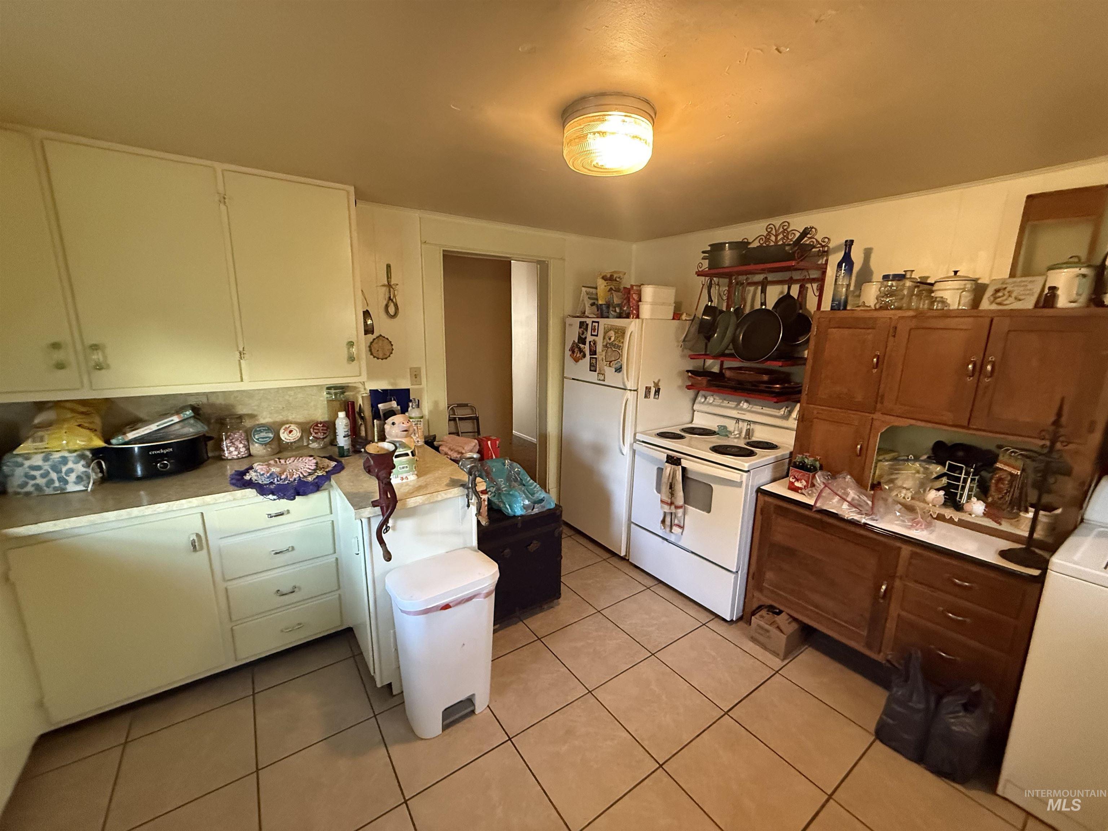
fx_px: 448
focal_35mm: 14
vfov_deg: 85.7
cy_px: 416
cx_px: 554
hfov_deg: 102.1
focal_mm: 2.22
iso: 640
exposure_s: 1/60
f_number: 2.2
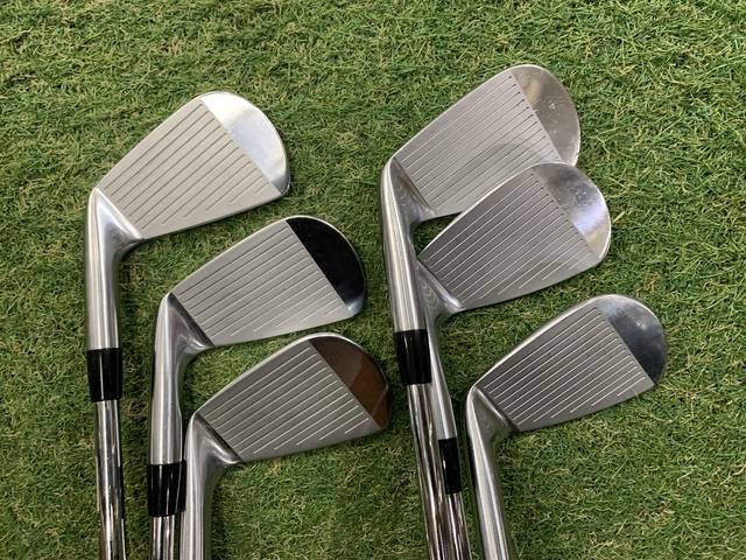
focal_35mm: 26
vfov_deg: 53.1
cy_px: 280
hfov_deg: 67.3
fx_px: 560
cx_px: 373
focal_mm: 4.25
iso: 200
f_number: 1.8
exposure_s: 1/60
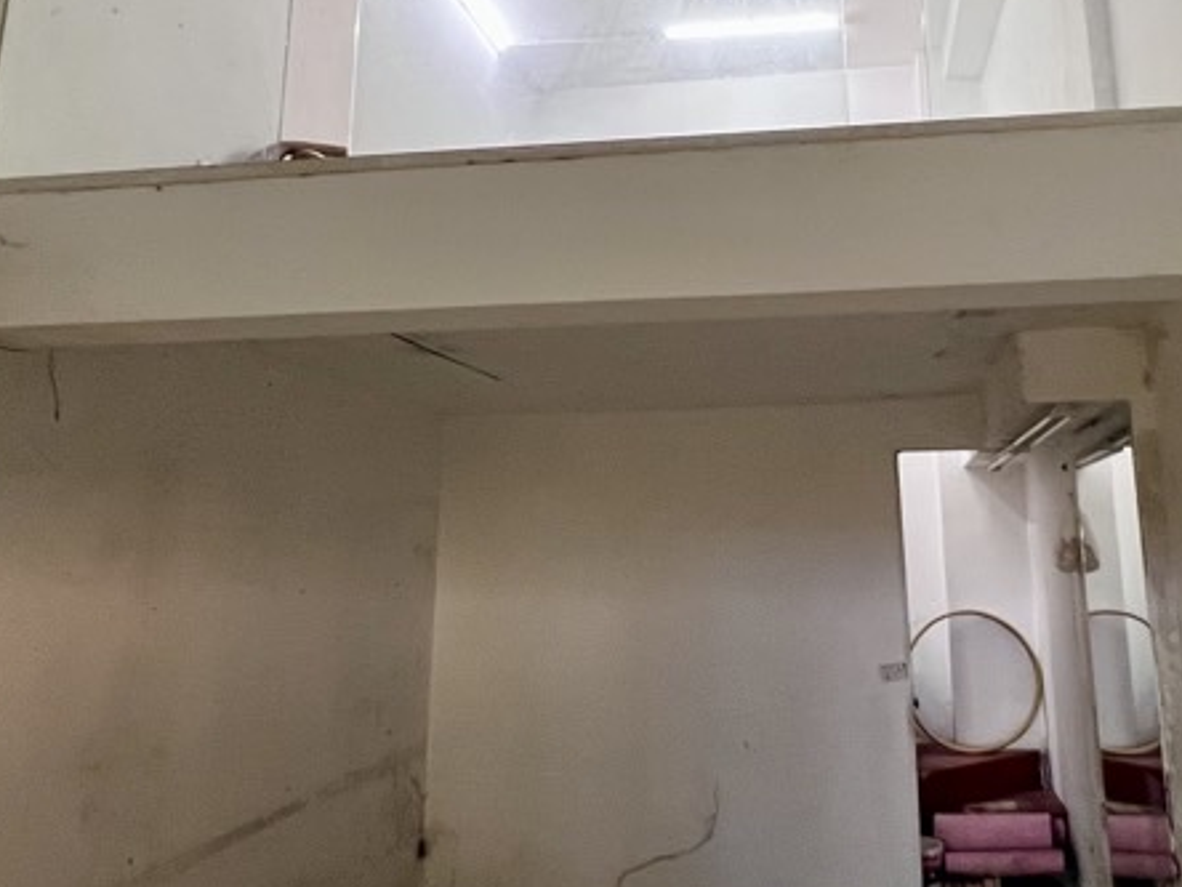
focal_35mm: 30
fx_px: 1024
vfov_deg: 45.9
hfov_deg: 59.3
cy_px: 280
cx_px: 732
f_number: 1.8
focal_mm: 1.57
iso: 250
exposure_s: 1/50
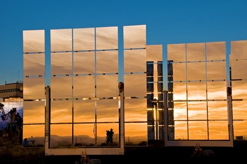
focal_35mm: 78
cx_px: 124
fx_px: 534
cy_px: 82
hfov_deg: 26.0
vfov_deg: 17.4
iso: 400
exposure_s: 1/500
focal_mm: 52
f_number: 11
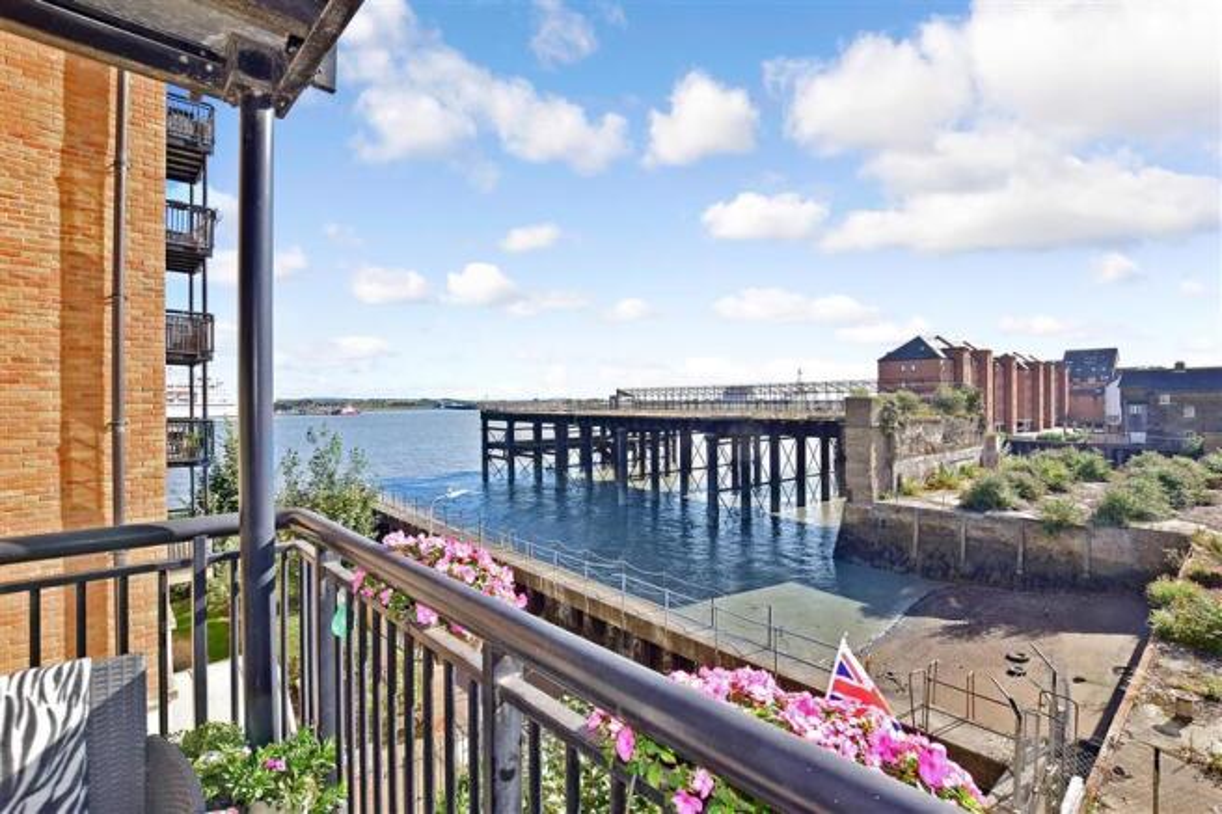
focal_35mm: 15
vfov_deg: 77.3
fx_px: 509
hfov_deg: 100.4
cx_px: 611
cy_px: 407
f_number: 9
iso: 200
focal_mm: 10
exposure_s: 1/200
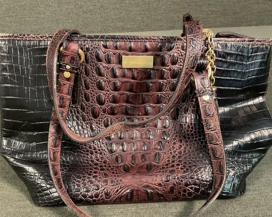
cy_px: 108
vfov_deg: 47.1
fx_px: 250
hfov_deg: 57.2
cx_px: 133
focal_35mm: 31
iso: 500
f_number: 1.8
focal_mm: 3
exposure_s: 1/30
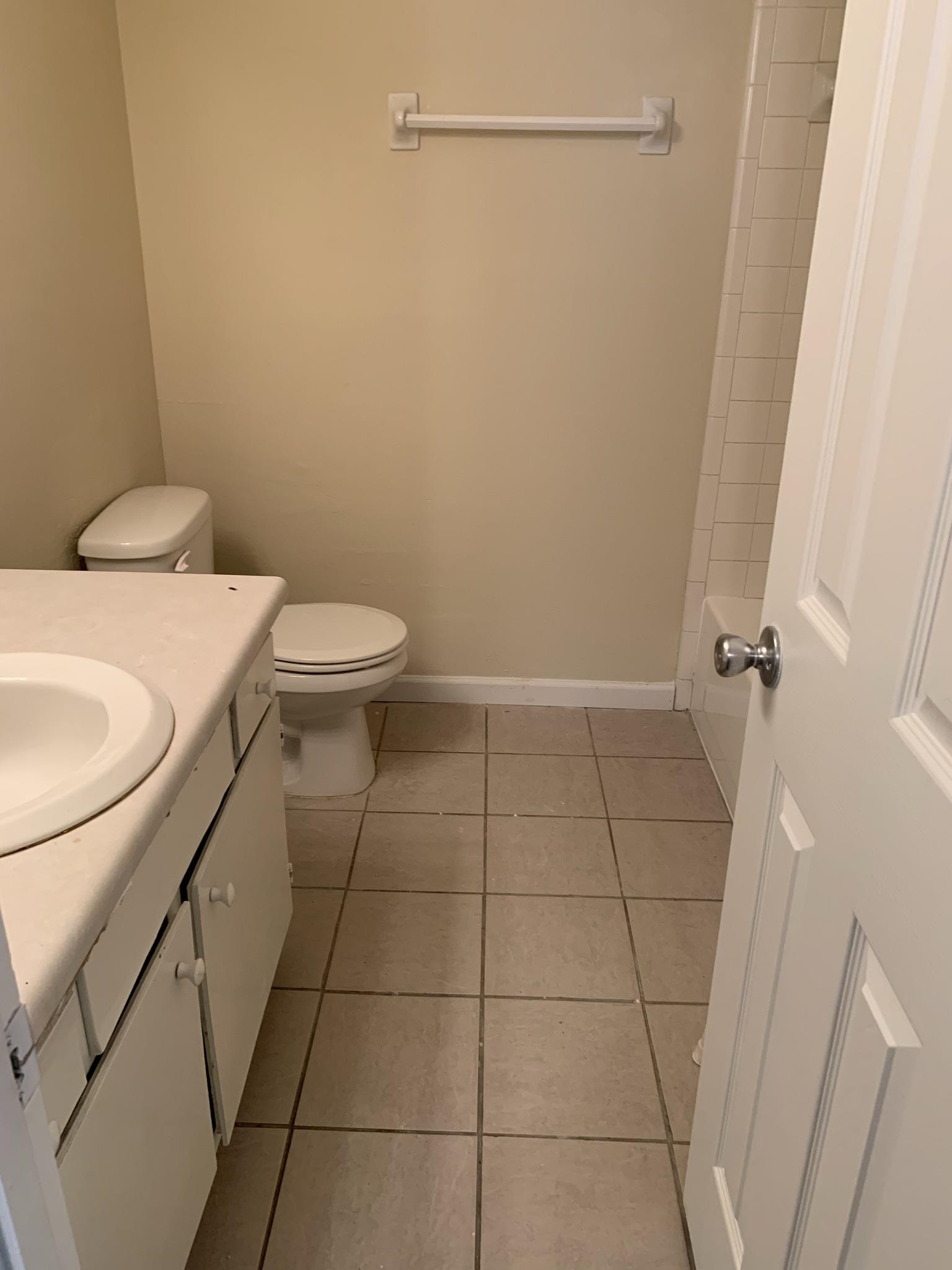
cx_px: 476
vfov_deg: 67.3
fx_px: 953
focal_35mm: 26
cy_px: 635
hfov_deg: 53.1
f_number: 1.8
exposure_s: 1/60
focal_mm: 4.25
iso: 125
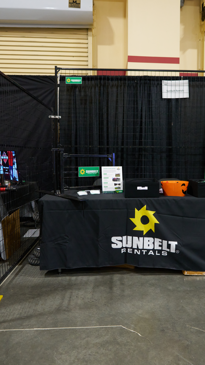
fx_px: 290
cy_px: 183
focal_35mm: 30
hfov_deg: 38.5
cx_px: 136
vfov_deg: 64.3
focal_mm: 19
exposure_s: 1/160
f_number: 2.8
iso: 2500
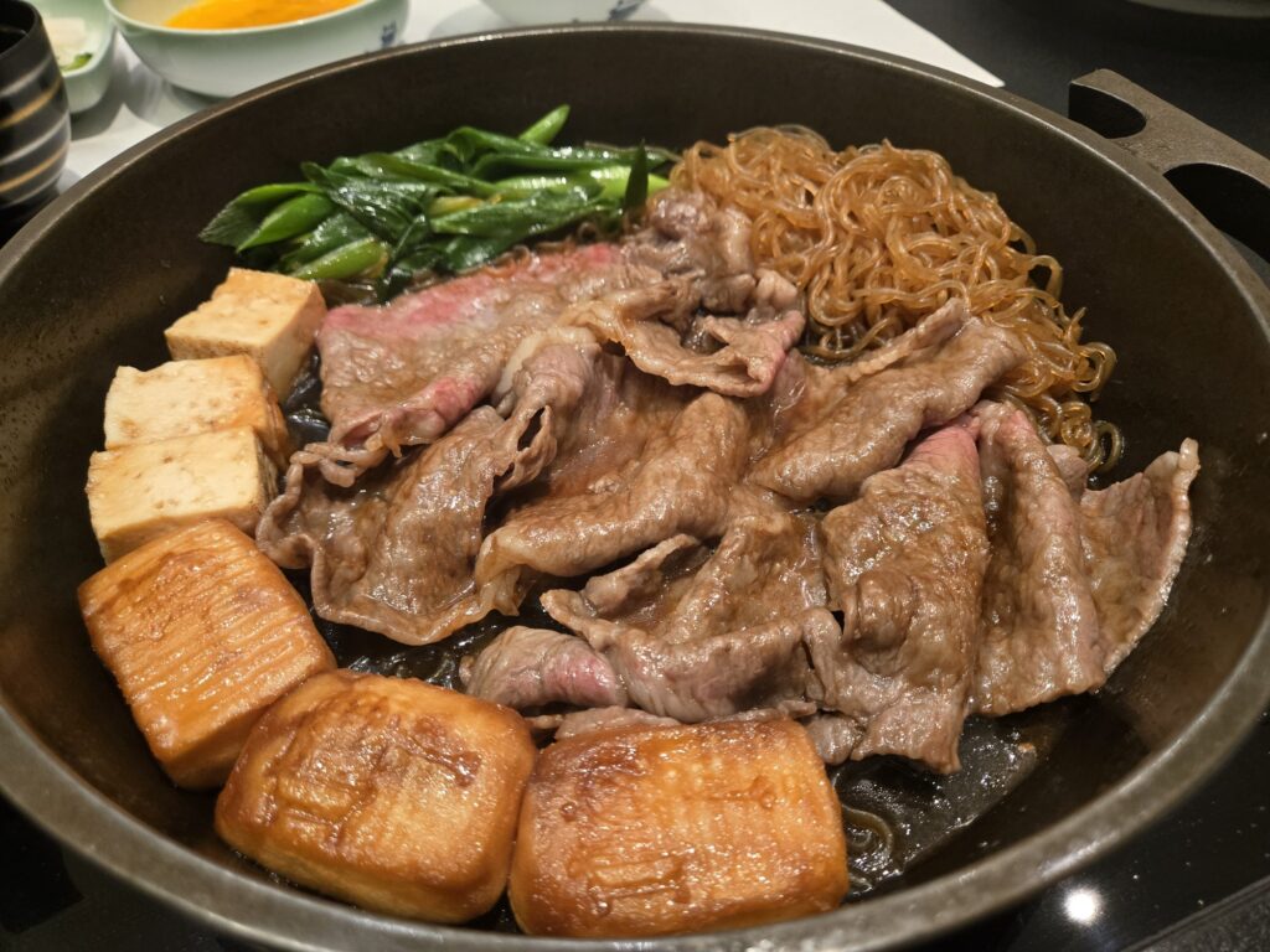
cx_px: 635
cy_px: 476
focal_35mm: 23
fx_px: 844
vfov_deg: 58.9
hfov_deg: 73.9
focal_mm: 5.4
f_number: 1.8
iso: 250
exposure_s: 1/100
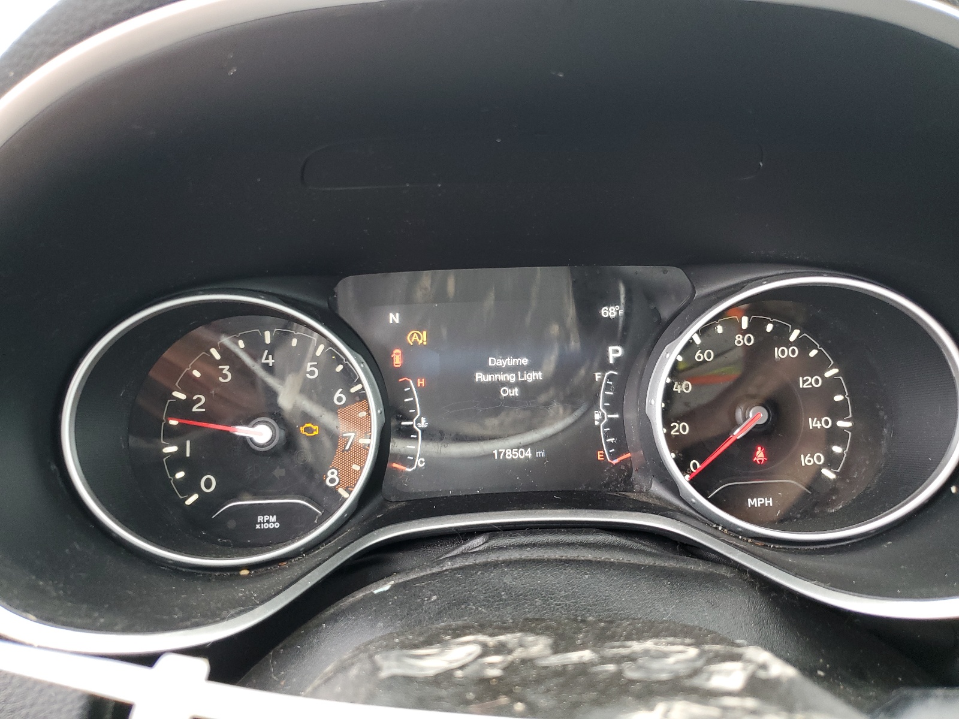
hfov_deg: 67.3
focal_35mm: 26
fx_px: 720
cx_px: 480
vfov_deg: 53.1
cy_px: 360
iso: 100
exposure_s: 1/60.2
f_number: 1.5
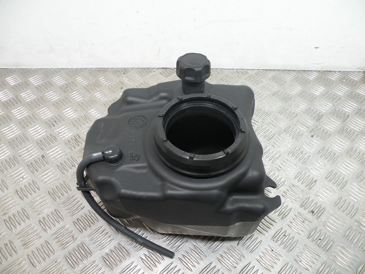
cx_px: 182
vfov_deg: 51.4
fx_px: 285
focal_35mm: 27
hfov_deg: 65.3
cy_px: 137
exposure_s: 1/78.3
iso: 119
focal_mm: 4.7
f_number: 2.8
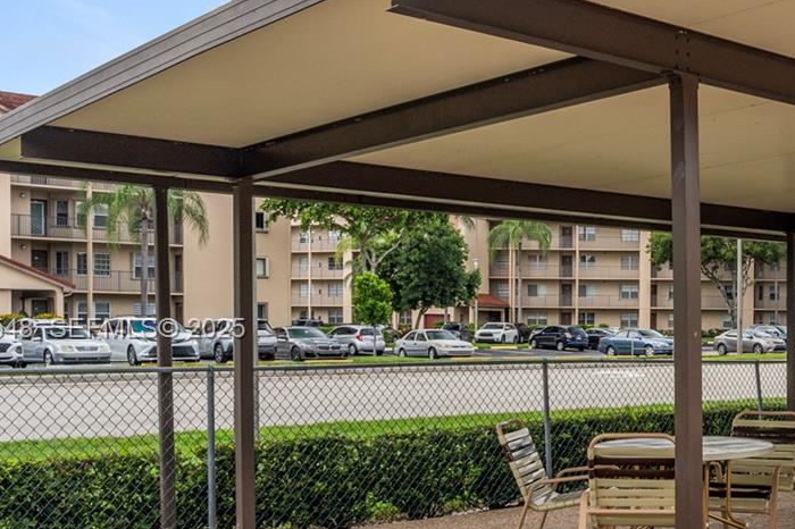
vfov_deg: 27.4
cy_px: 330
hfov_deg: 36.2
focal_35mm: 49
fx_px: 1082
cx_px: 801
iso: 125
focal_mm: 14.3
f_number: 10
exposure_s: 1/50
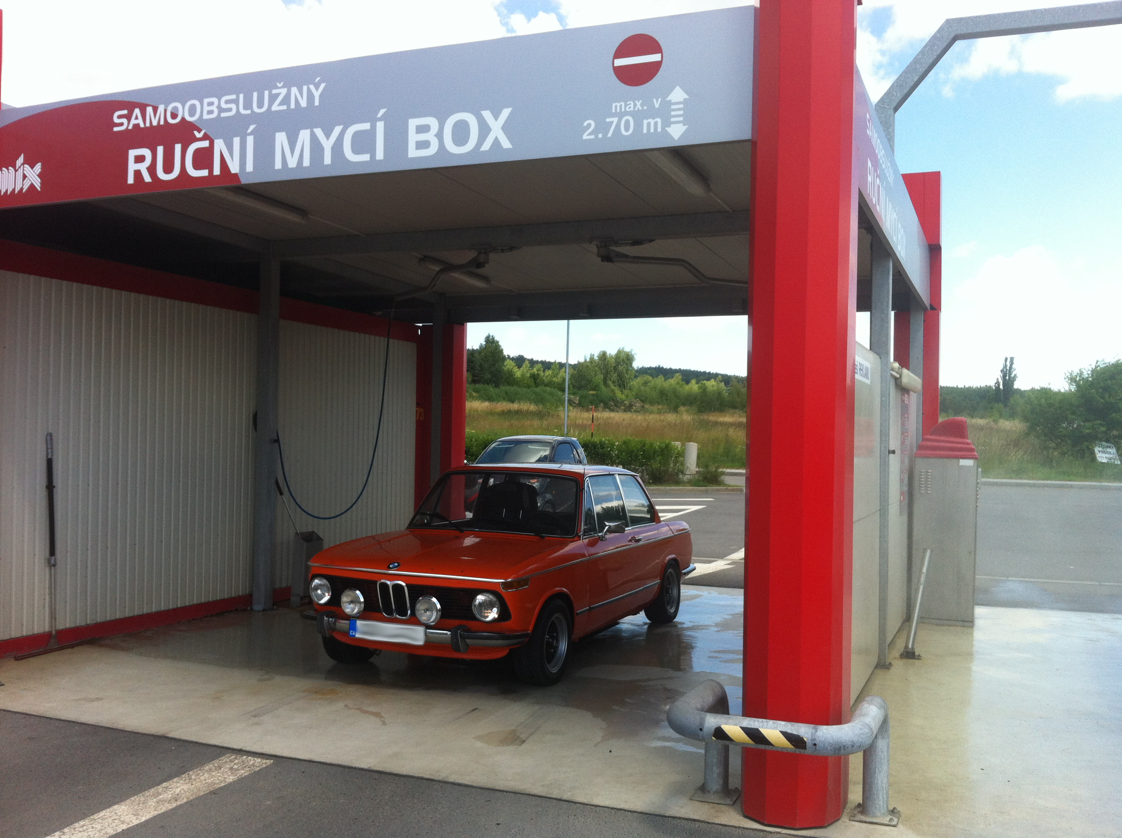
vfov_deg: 40.6
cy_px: 419
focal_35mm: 35
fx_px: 1133
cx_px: 561
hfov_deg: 52.7
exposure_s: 1/539
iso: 80
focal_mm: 3.85
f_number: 2.8
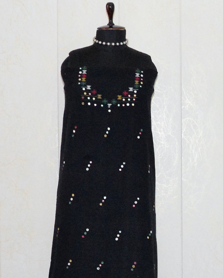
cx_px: 111
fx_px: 256
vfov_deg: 57.1
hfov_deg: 47.1
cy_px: 153
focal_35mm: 31
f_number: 3.5
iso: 3200
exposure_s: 1/125
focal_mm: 18
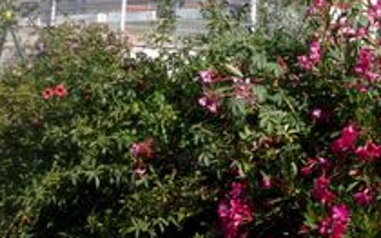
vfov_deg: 15.1
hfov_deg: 24.3
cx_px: 149
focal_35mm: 85
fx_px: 882
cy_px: 15
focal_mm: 5.1
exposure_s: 1/75
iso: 80
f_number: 10.8
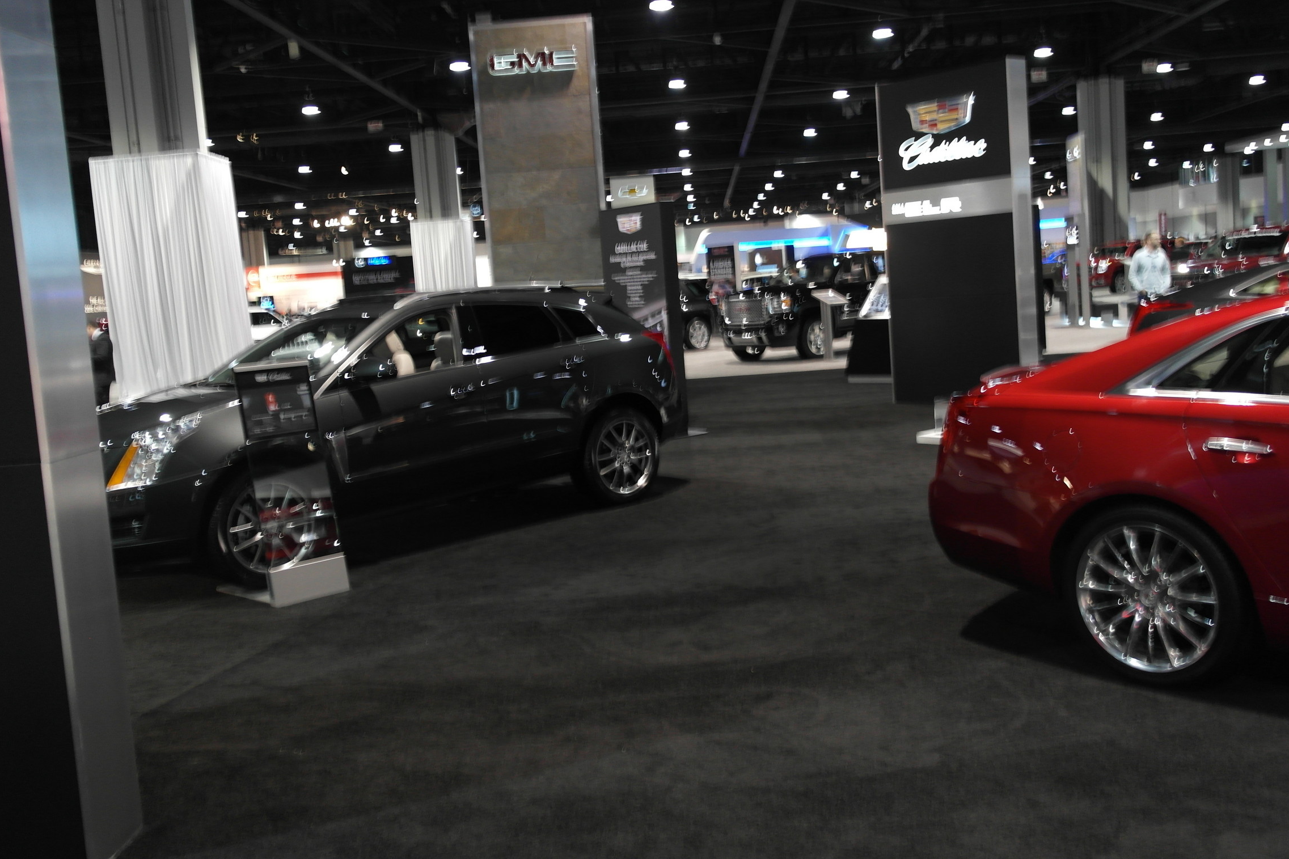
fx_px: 1181
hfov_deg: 57.2
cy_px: 393
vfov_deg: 39.9
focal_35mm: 33
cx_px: 661
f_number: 3.5
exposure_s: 1/20
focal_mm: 20
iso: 400
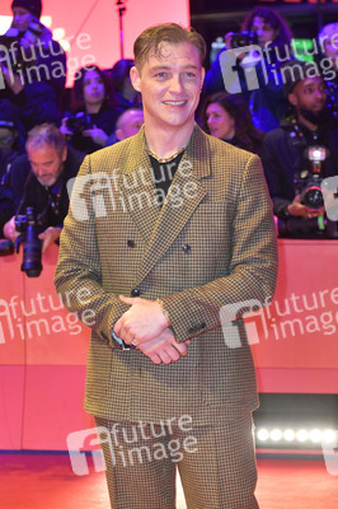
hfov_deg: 19.4
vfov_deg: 28.9
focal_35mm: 70
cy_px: 254
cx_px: 169
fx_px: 987
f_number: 5.6
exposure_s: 1/200
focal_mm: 70
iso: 1600
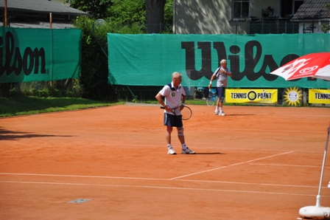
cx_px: 165
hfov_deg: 13.0
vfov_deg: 8.7
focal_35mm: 158
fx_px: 1443
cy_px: 110
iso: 400
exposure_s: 1/2000
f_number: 7.1
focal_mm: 105
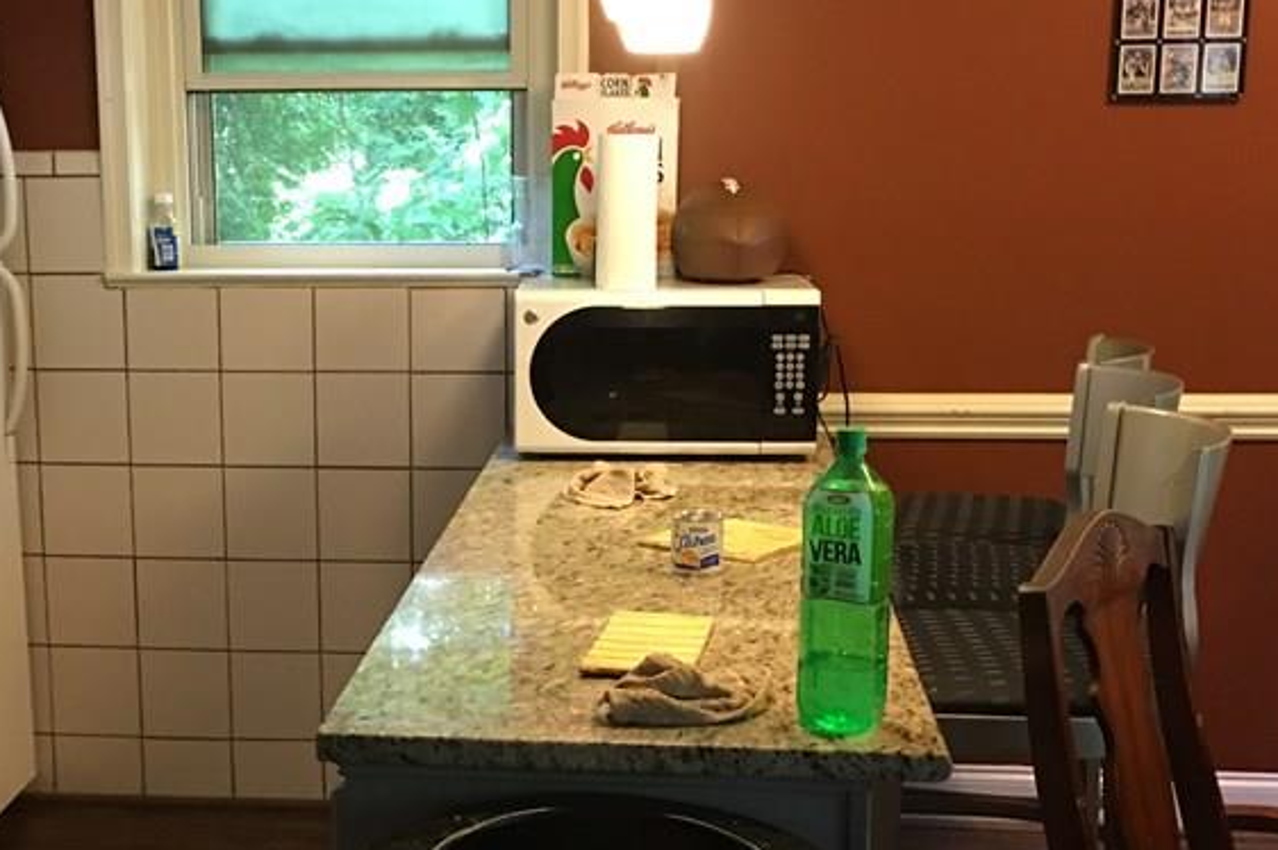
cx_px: 428
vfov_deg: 24.5
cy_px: 527
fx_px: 1951
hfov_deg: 35.9
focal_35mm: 55
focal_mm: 4.15
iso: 100
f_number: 2.2
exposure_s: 1/10
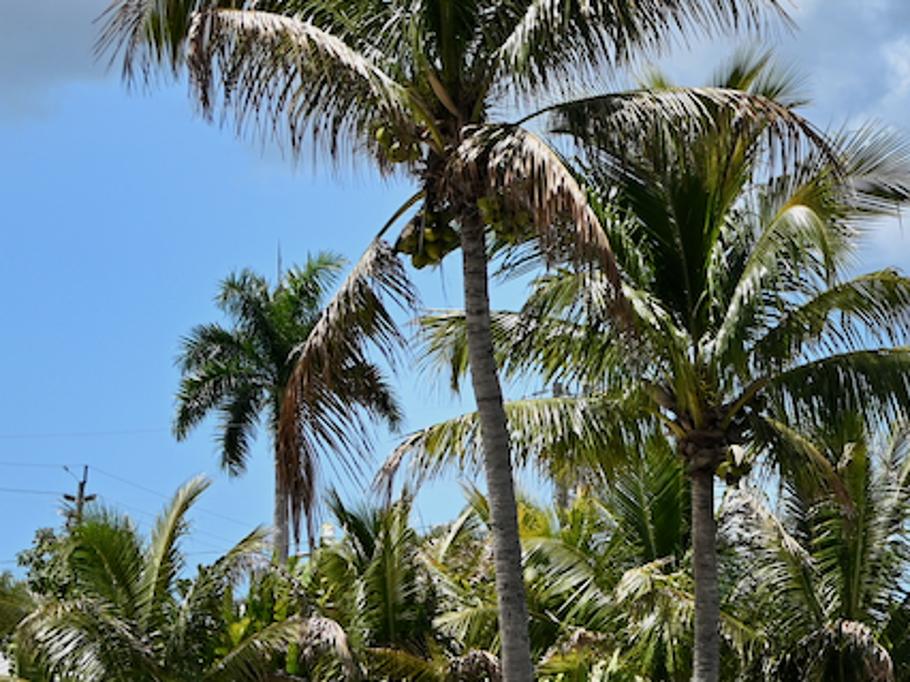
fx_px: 3705
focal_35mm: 141
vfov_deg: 10.5
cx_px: 1491
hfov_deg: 13.0
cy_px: 598
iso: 100
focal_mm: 39
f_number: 6.3
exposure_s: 1/320
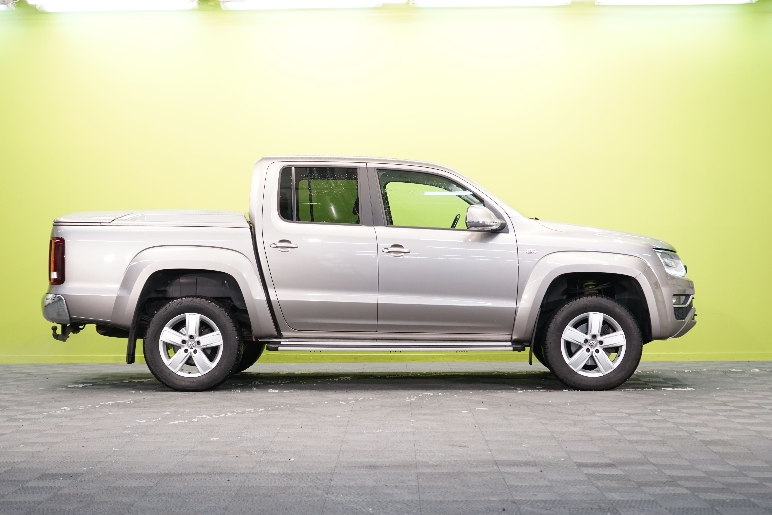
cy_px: 258
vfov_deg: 20.9
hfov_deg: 31.0
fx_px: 1394
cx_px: 386
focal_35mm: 65
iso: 640
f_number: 5.6
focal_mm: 65
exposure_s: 1/25
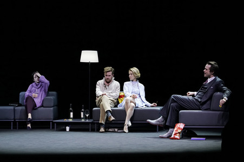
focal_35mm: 85
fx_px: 576
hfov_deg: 23.9
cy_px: 81
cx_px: 122
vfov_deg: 16.0
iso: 1600
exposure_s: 1/50
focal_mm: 85
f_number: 6.3
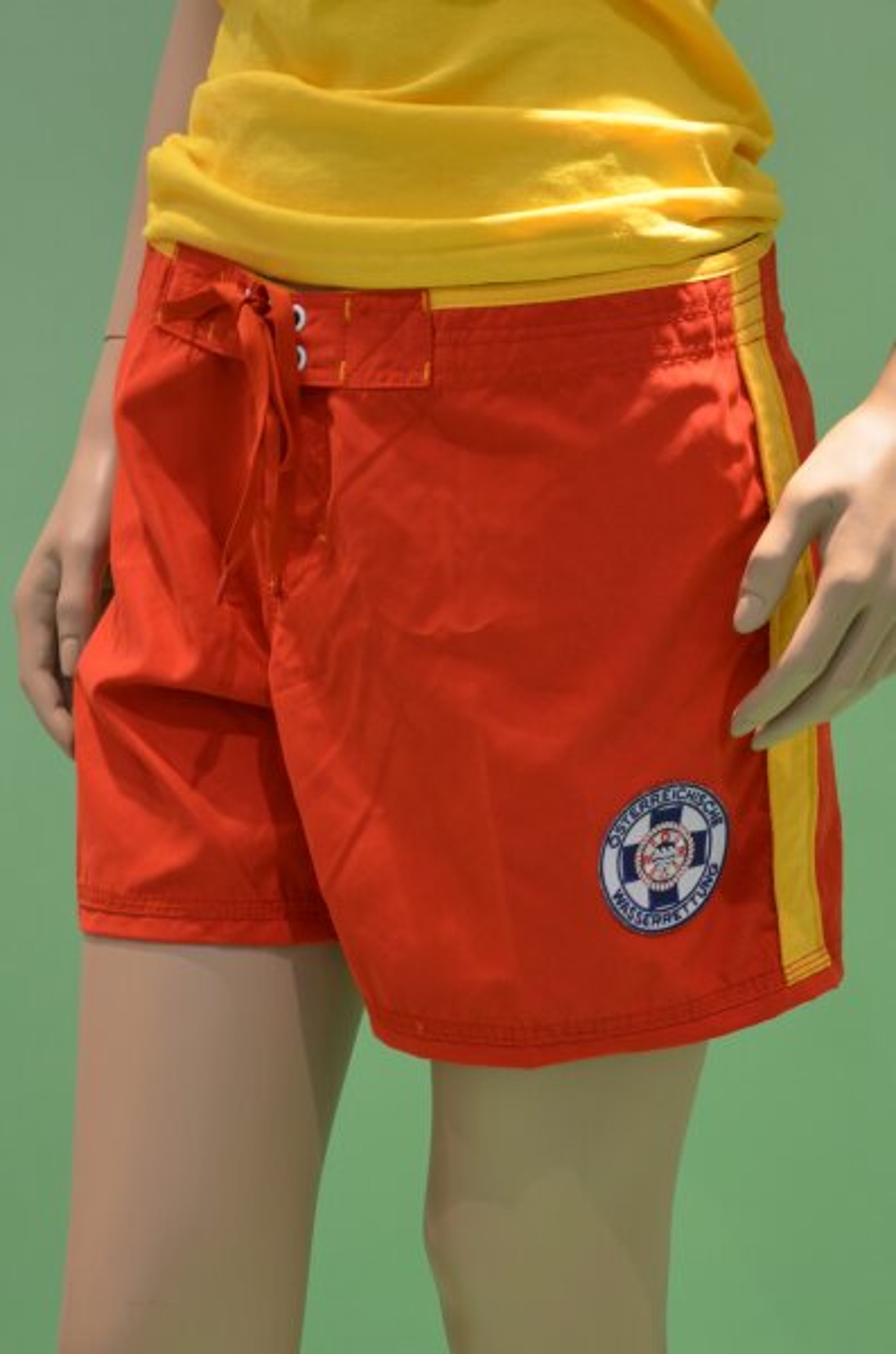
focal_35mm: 68
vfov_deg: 29.9
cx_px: 448
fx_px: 2533
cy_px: 677
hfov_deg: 20.1
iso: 560
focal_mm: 45
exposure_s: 1/30
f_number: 4.8
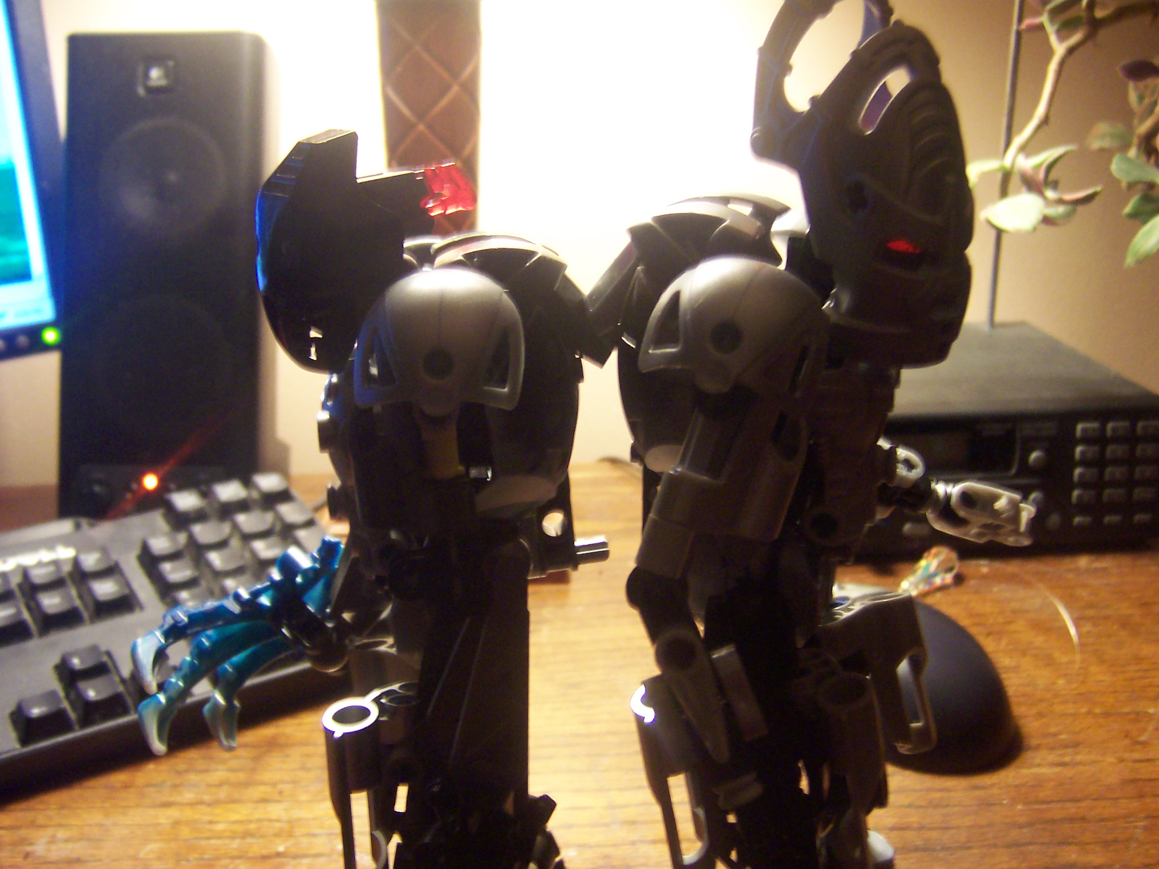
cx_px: 580
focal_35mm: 36
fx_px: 1205
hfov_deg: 51.4
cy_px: 434
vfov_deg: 39.7
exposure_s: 1/8
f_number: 2.8
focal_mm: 5.6
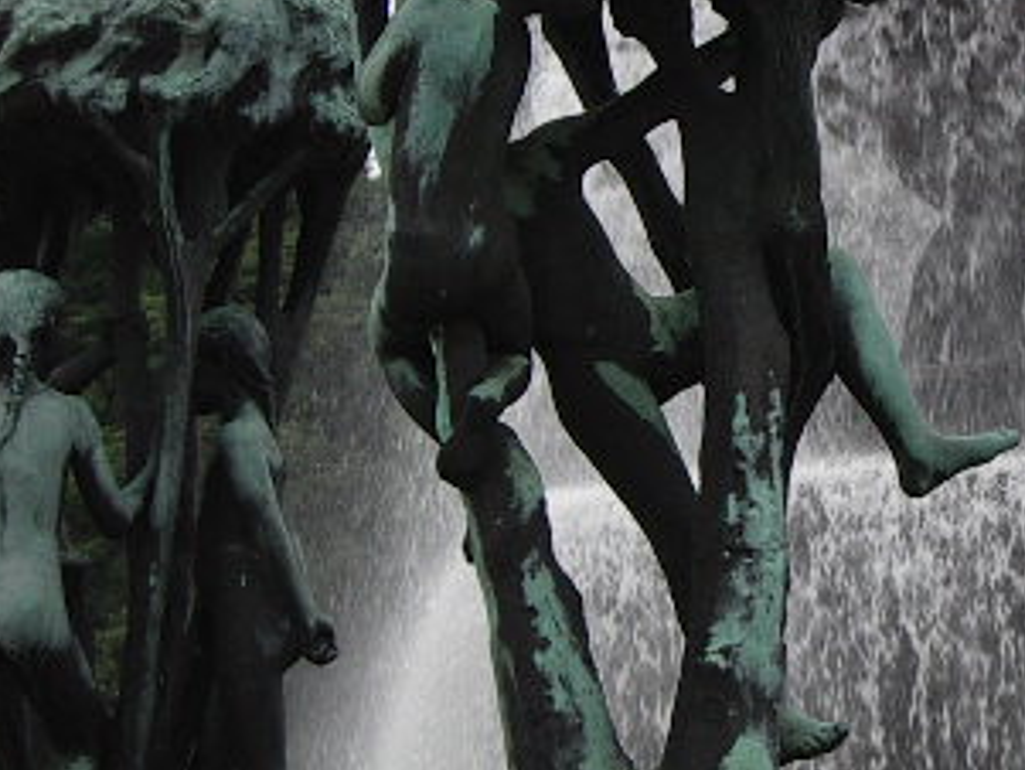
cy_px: 286
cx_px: 964
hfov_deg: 14.5
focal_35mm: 134
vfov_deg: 11.1
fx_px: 3969
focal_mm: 9.6
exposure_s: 1/125
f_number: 3.4
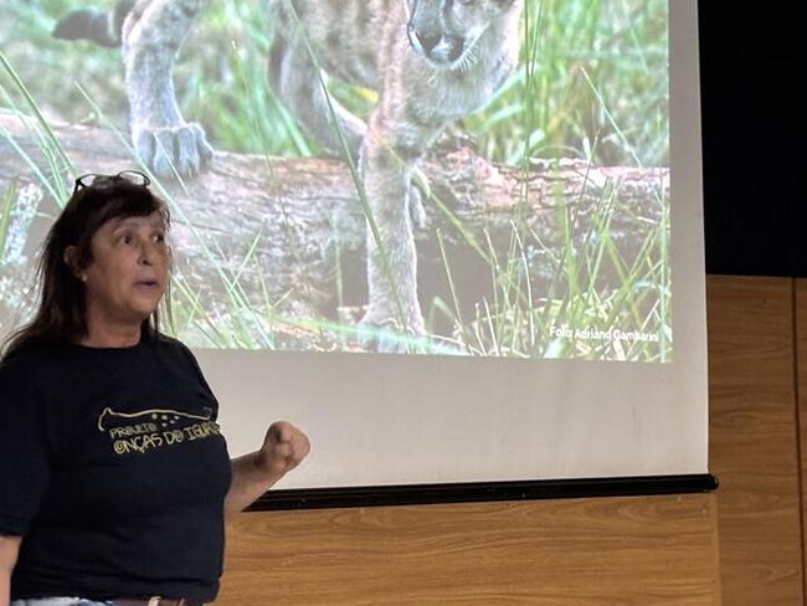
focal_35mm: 96
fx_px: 2239
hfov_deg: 20.4
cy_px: 337
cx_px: 319
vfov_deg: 15.4
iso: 320
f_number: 1.6
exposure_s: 1/30
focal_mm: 5.96
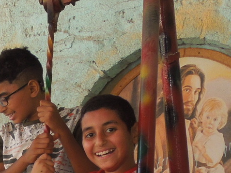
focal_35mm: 133
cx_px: -175
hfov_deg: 13.4
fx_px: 888
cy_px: 305
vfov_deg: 10.5
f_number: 3.6
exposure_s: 1/80
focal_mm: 5.6
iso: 100
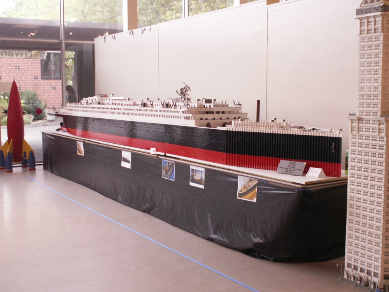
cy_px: 146
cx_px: 194
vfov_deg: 32.2
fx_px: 506
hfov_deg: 42.1
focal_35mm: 45
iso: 160
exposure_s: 1/15
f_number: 2.8
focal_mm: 7.49
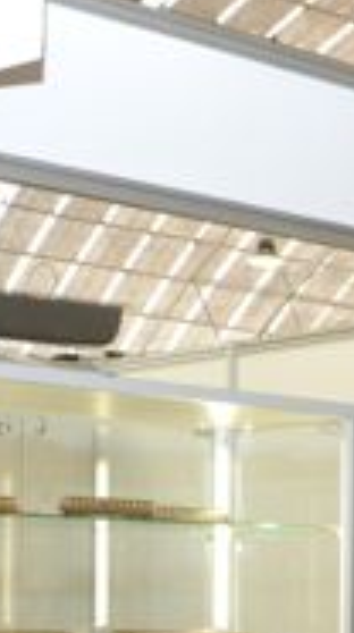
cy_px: 650
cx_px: 391
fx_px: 1693
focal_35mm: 101
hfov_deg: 11.8
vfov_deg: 20.4
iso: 640
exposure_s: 1/50
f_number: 8
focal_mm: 28
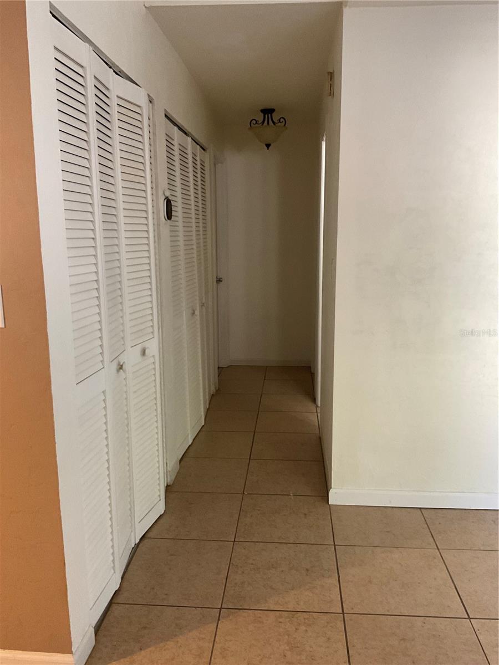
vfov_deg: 61.7
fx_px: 557
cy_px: 332
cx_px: 250
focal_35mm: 29
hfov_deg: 48.2
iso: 200
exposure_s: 1/60
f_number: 1.8
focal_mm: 3
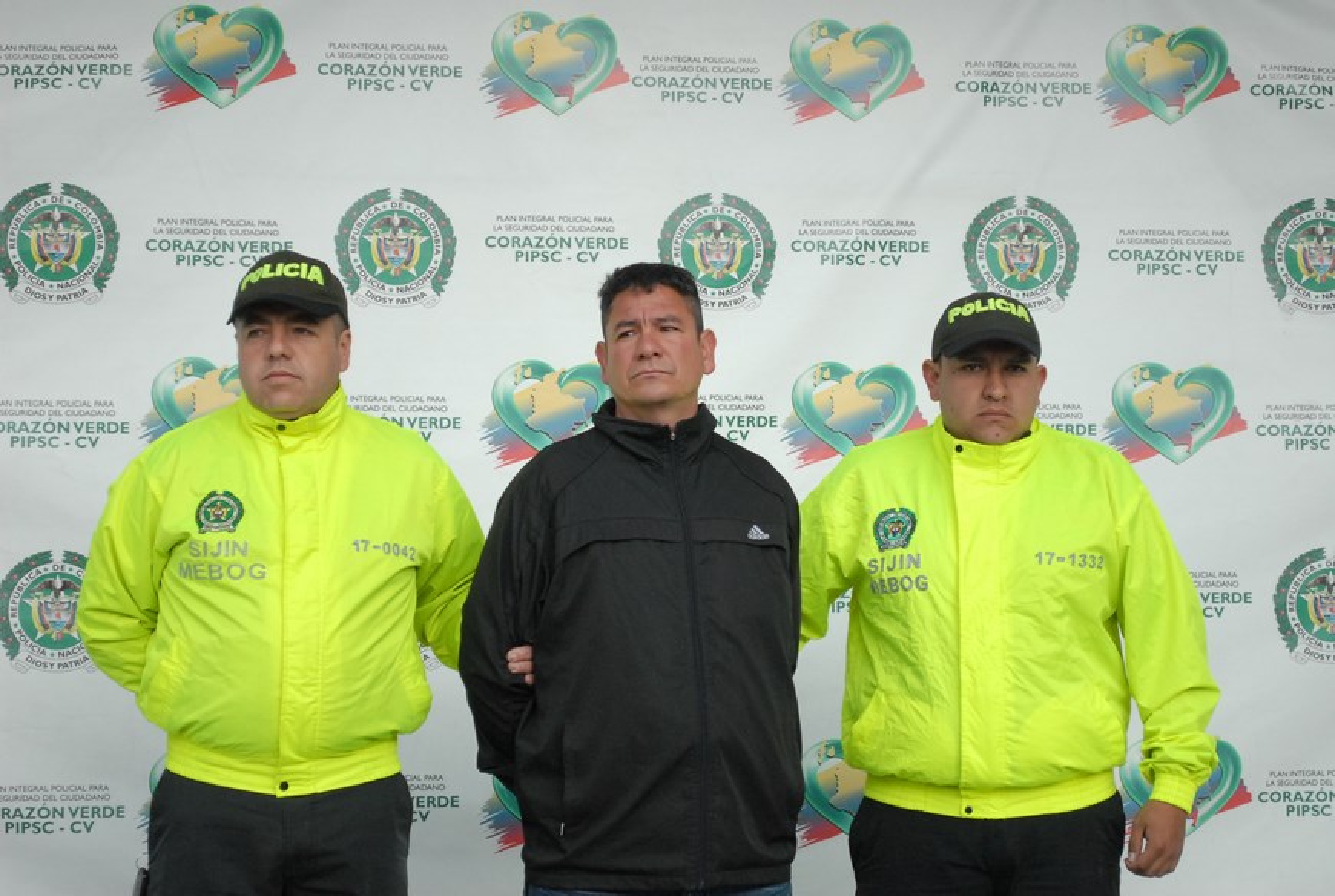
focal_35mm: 82
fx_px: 3066
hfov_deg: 24.6
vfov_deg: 16.6
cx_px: 668
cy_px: 448
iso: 720
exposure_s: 1/320
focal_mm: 55
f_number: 5.6
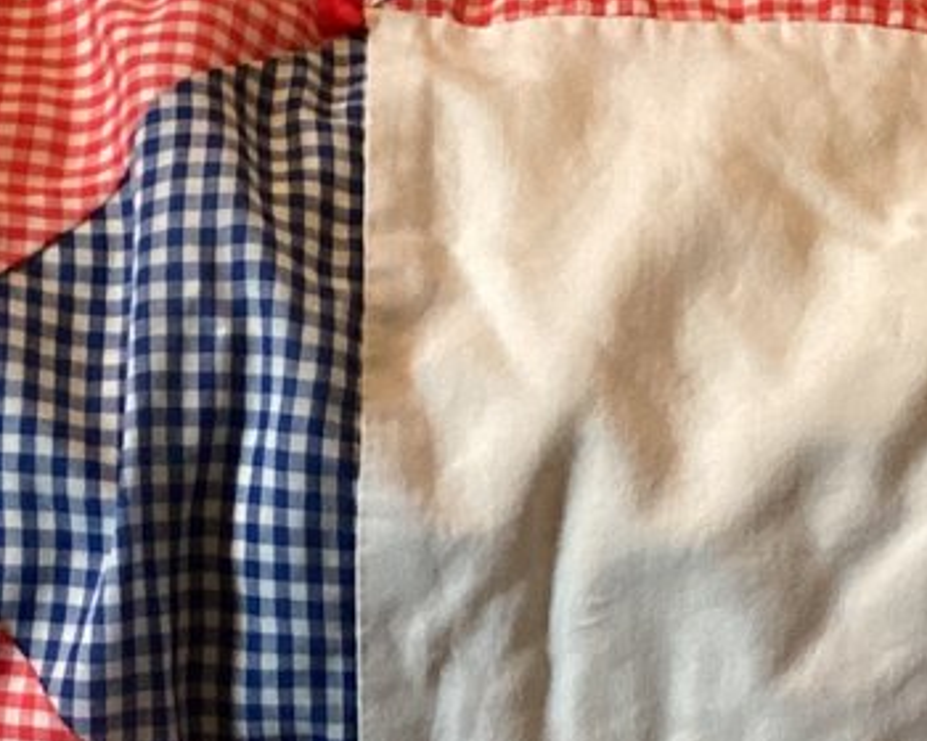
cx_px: 415
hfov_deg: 14.7
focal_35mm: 131
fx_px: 3594
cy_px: 779
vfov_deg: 11.6
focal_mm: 3.3
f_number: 2.4
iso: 250
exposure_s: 1/60
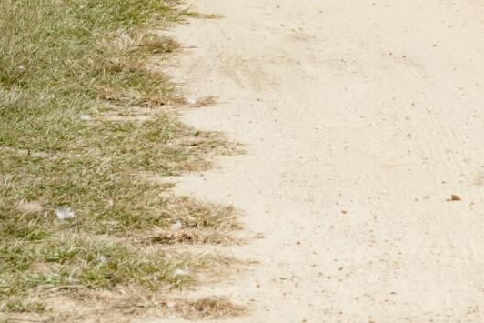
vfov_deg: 3.8
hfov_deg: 5.8
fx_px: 4774
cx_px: 260
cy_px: -315
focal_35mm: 355
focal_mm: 63
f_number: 14
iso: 320
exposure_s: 1/200
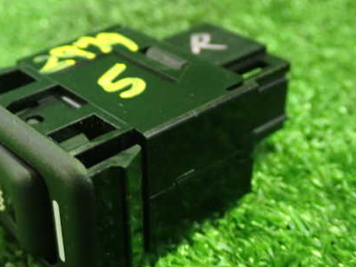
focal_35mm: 65
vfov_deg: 22.6
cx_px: 120
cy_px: 151
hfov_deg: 29.6
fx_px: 669
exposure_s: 1/10
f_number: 2.9
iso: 1000
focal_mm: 7.84
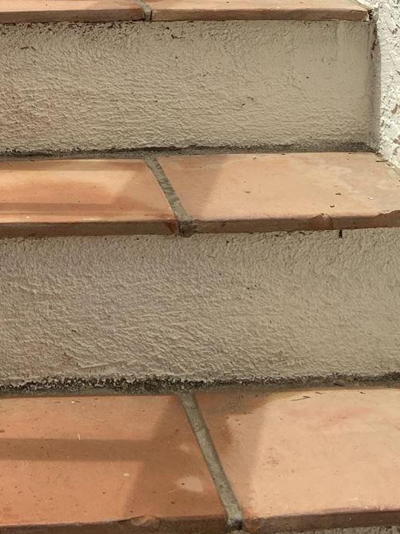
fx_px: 1326
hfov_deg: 17.1
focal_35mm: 86
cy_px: -123
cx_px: 106
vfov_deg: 21.1
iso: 32
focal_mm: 4.25
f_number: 1.8
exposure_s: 1/3984
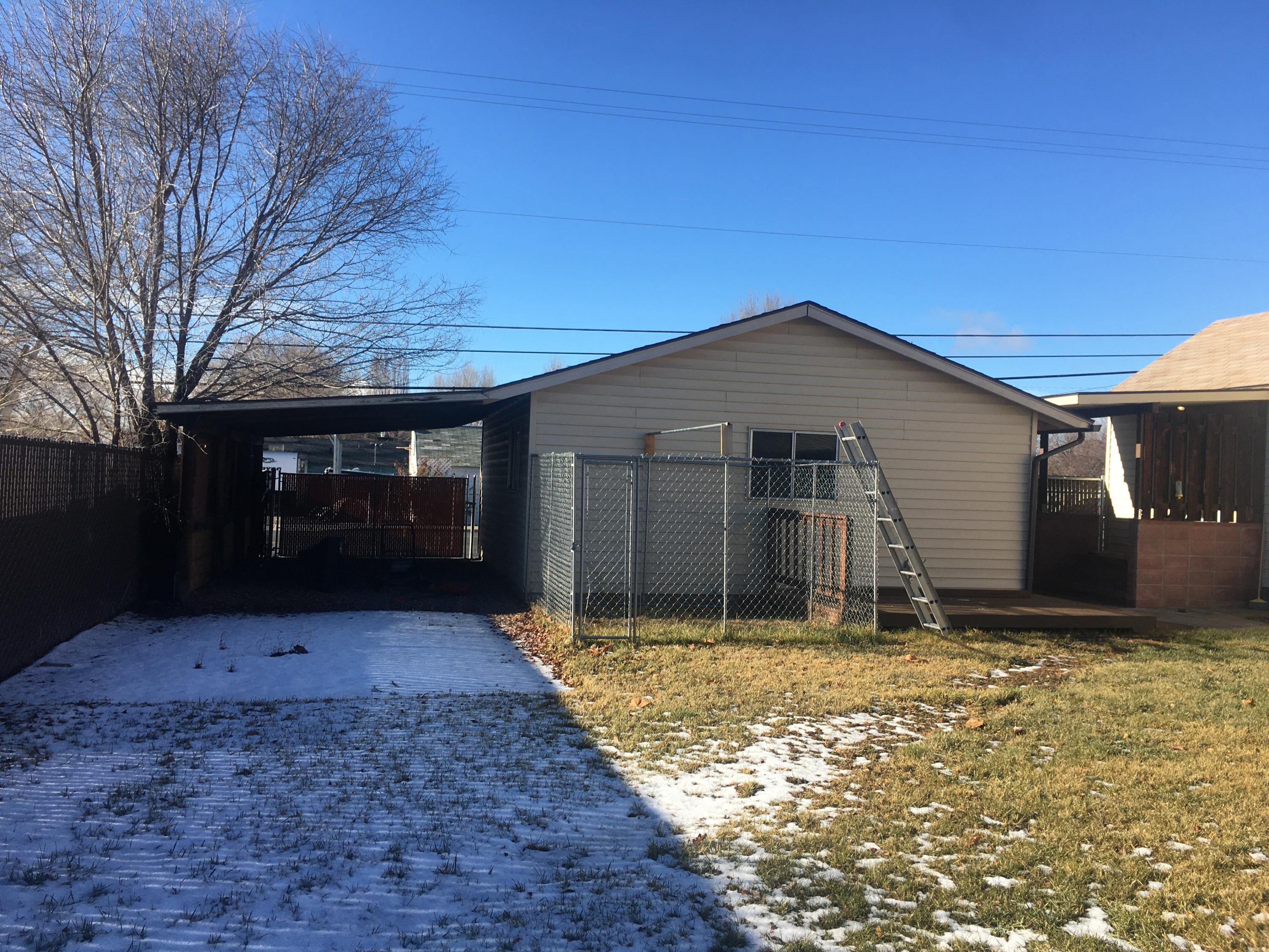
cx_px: 634
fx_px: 1063
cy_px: 476
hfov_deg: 61.7
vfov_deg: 48.2
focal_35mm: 29
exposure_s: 1/1026
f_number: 2.2
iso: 25
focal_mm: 4.15
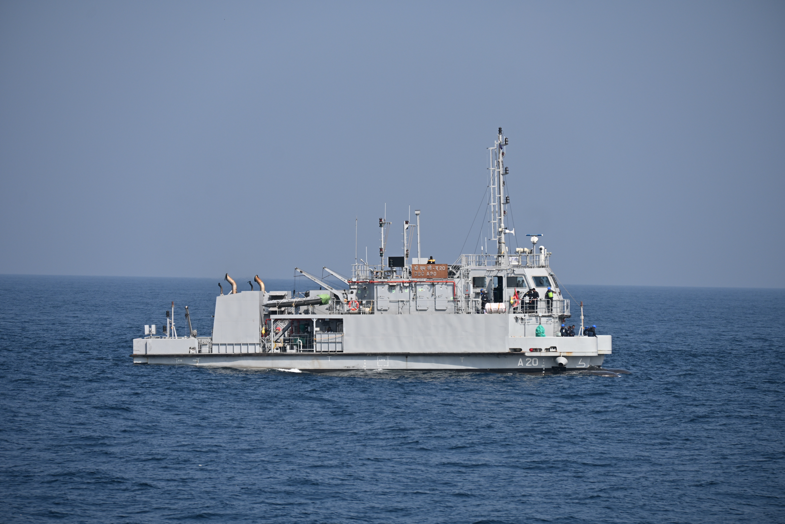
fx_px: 4579
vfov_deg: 6.5
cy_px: 262
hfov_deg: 9.8
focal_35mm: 210
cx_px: 392
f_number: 6.3
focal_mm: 140
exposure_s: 1/640
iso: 100
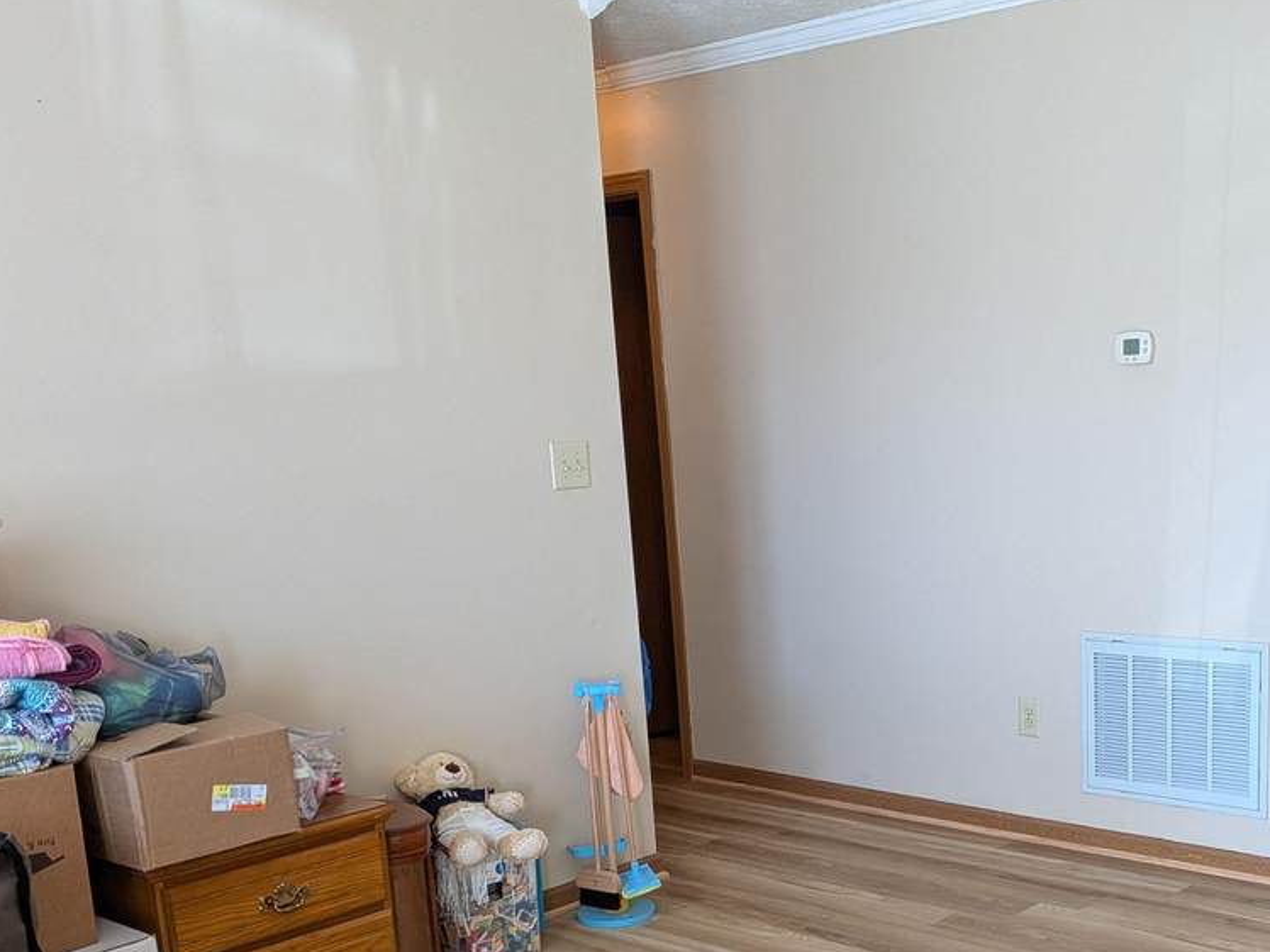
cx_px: 890
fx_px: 1504
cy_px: 778
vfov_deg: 34.0
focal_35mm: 41
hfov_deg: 44.8
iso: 178
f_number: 1.7
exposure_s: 1/57.7
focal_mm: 4.53
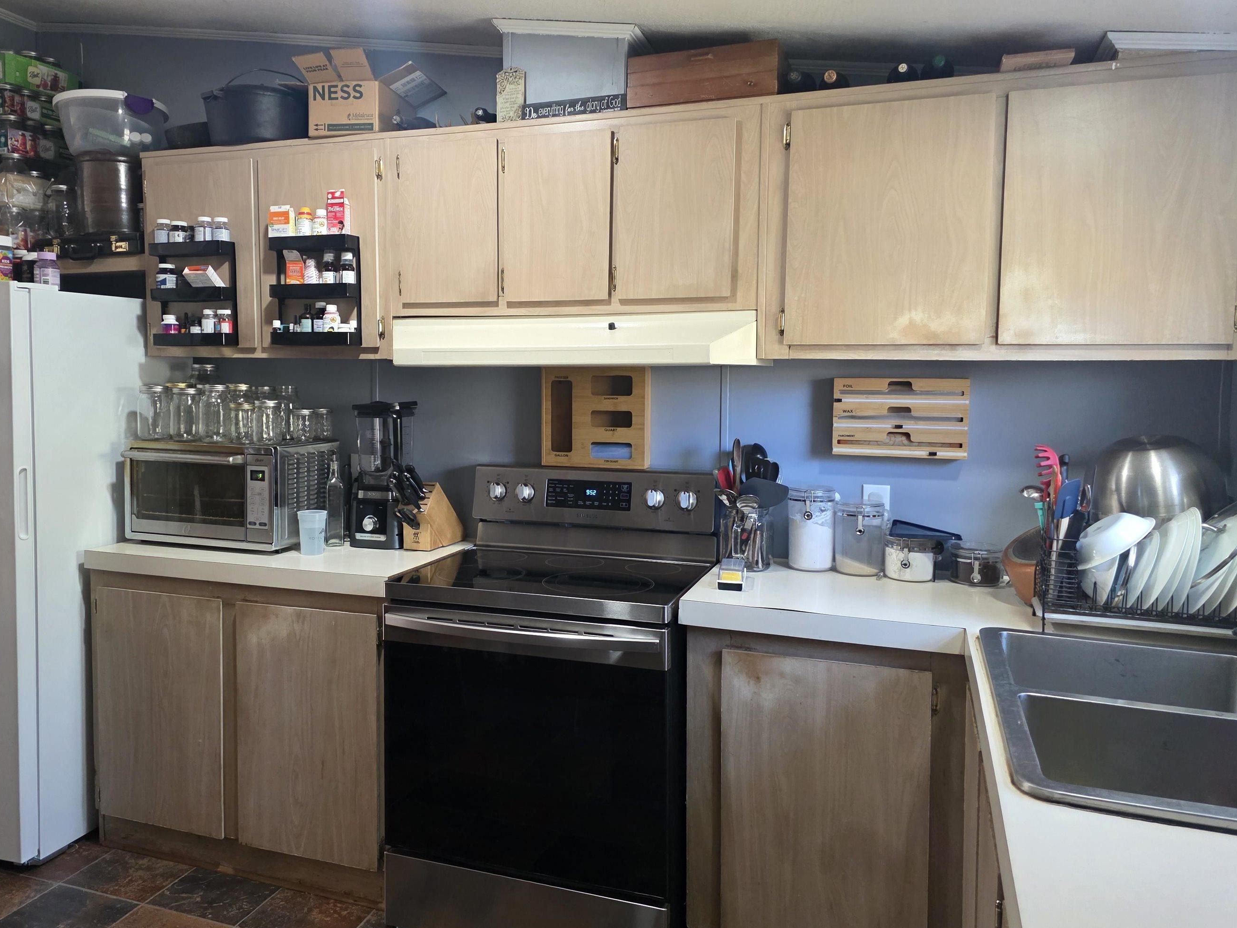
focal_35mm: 27
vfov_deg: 51.4
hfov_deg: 65.0
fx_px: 965
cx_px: 531
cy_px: 454
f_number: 1.7
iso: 500
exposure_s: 1/120
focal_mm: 6.3
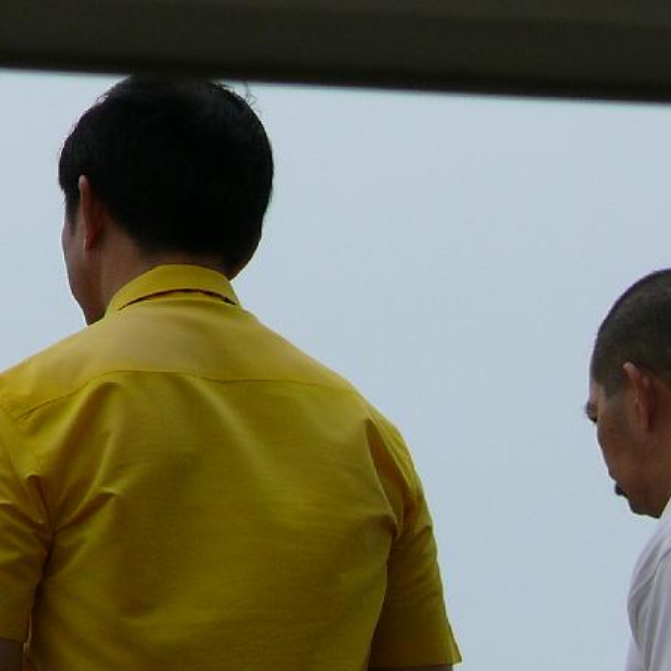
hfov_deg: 1.5
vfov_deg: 1.5
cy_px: 398
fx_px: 25812
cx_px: 535
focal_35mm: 1177
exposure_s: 1/500
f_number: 7.1
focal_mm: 88.8
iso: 100
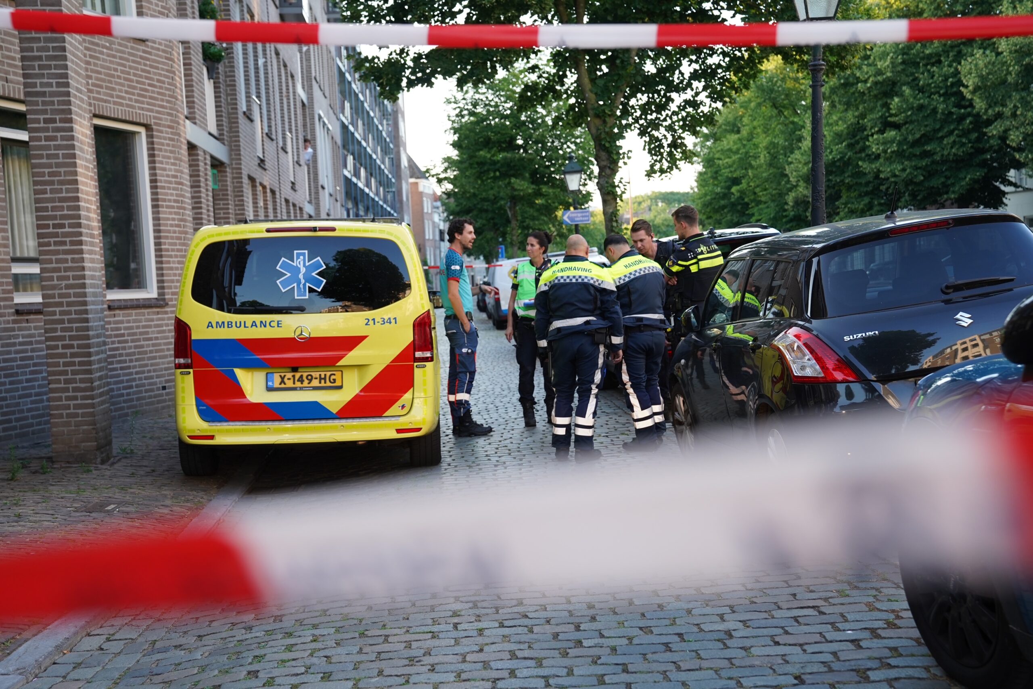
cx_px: 516
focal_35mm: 48
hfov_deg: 41.1
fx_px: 1377
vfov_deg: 28.1
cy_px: 344
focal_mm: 48
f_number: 4
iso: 640
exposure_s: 1/320
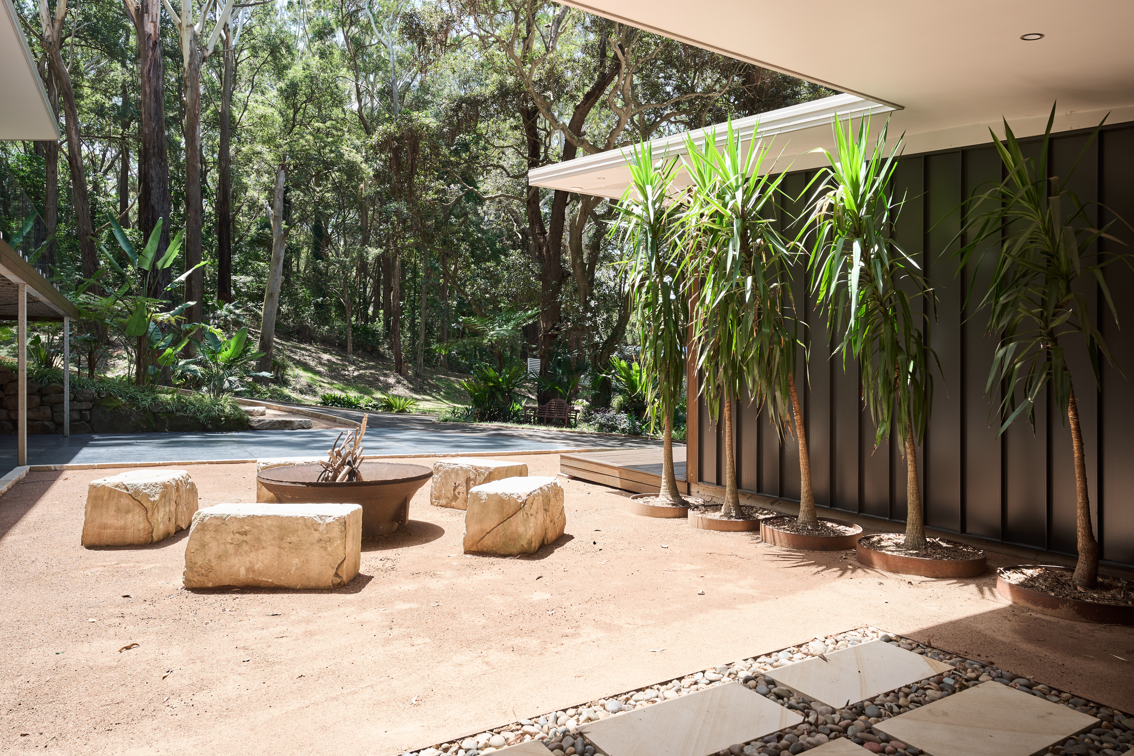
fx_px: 690
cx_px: 567
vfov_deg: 57.4
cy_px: 378
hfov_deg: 78.8
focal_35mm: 22
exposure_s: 1/250
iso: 500
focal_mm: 21.9
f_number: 8
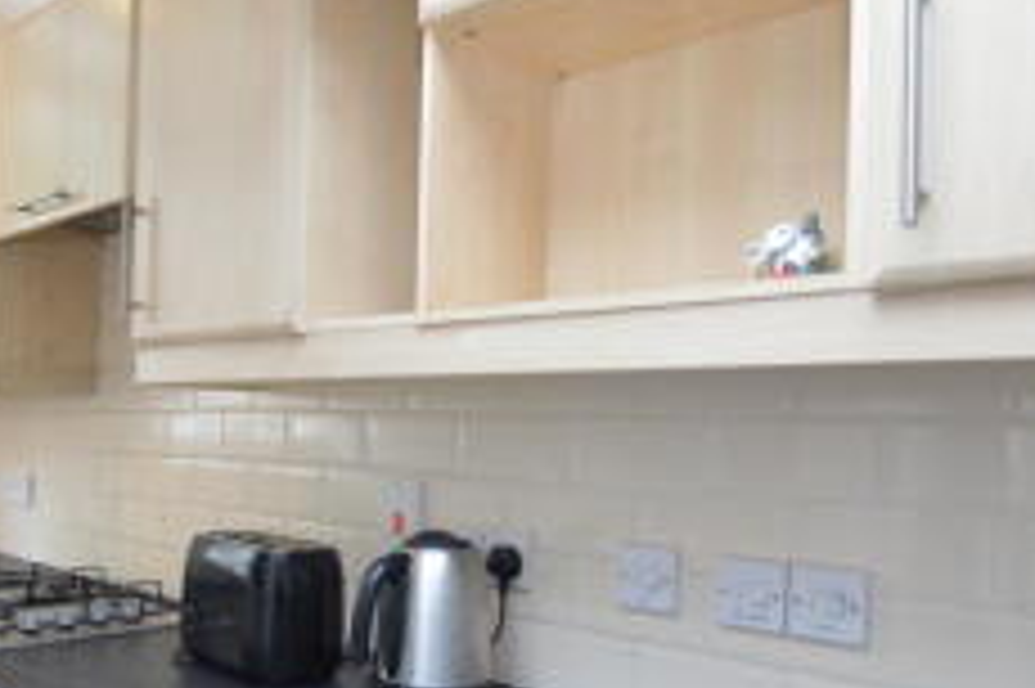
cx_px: 297
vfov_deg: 41.9
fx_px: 891
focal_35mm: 31
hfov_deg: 58.1
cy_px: 438
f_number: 3.5
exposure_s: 1/60
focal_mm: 10
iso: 1250
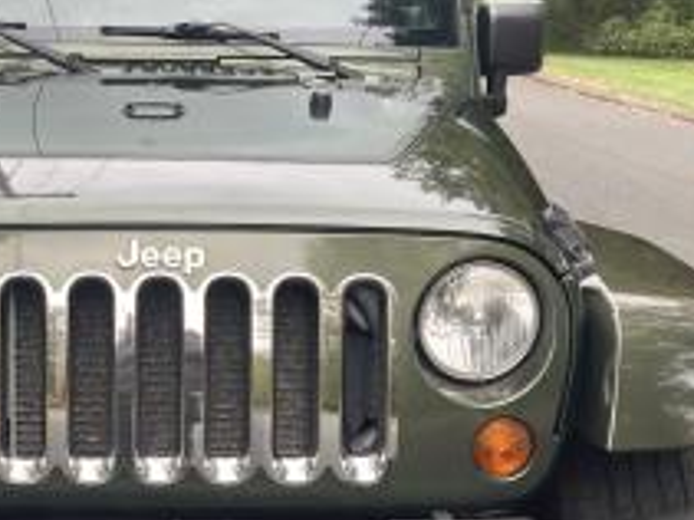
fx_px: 1342
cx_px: 145
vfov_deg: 21.7
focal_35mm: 67
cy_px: 382
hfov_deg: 28.4
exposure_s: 1/121
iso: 40
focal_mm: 3.99
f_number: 1.8
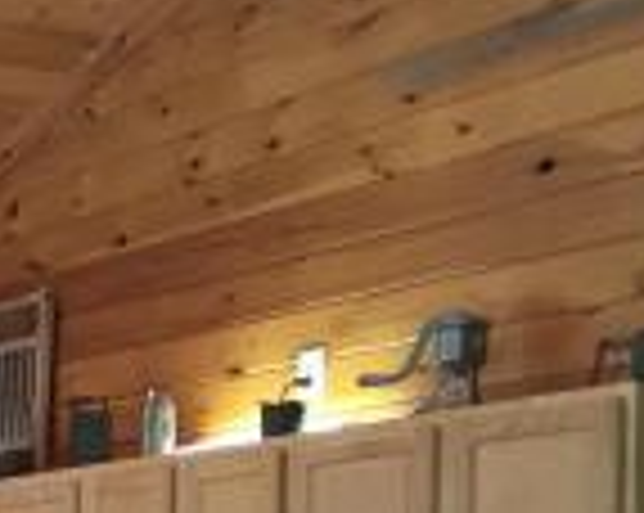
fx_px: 2189
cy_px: 801
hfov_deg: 15.0
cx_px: -441
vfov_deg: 12.6
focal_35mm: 115
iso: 64
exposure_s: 1/30
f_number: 2.2
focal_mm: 4.15
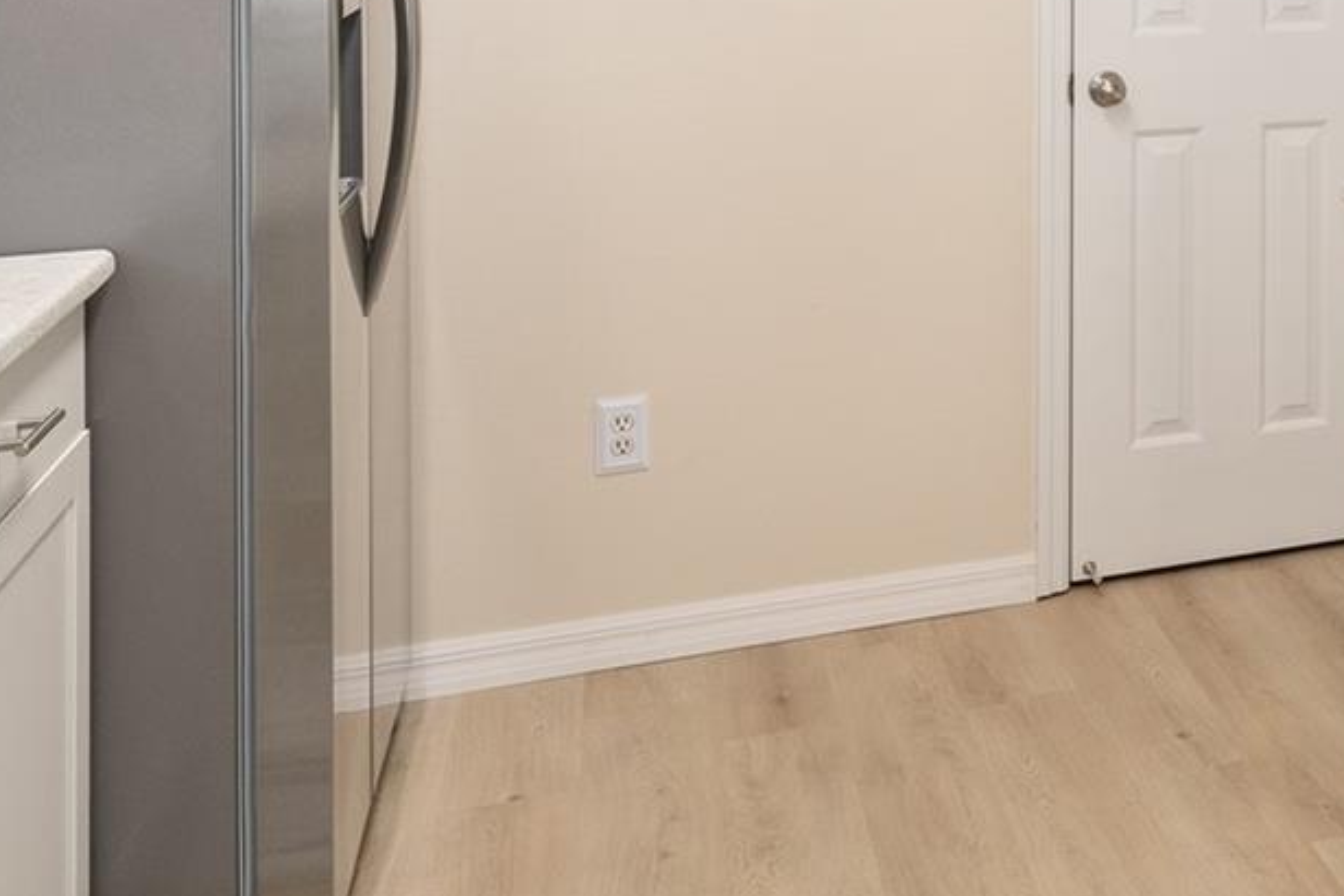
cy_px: -127
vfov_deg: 24.0
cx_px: 1545
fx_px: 1941
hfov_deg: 32.6
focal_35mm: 52
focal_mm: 20
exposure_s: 1/25
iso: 400
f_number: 8
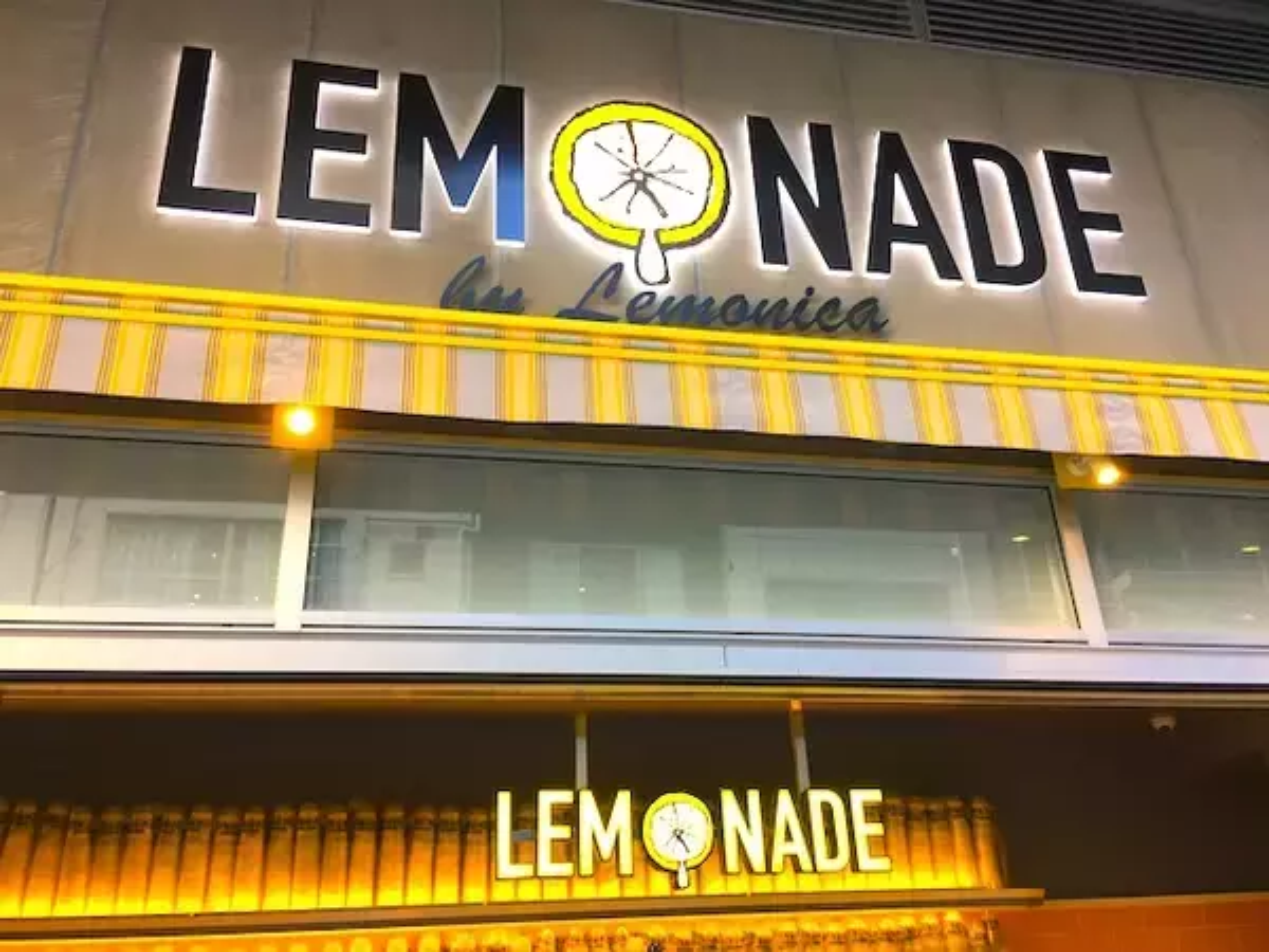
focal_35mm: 29
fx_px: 1063
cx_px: 634
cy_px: 476
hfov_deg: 61.7
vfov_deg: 48.2
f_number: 2.2
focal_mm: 4.15
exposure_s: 1/60
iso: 32
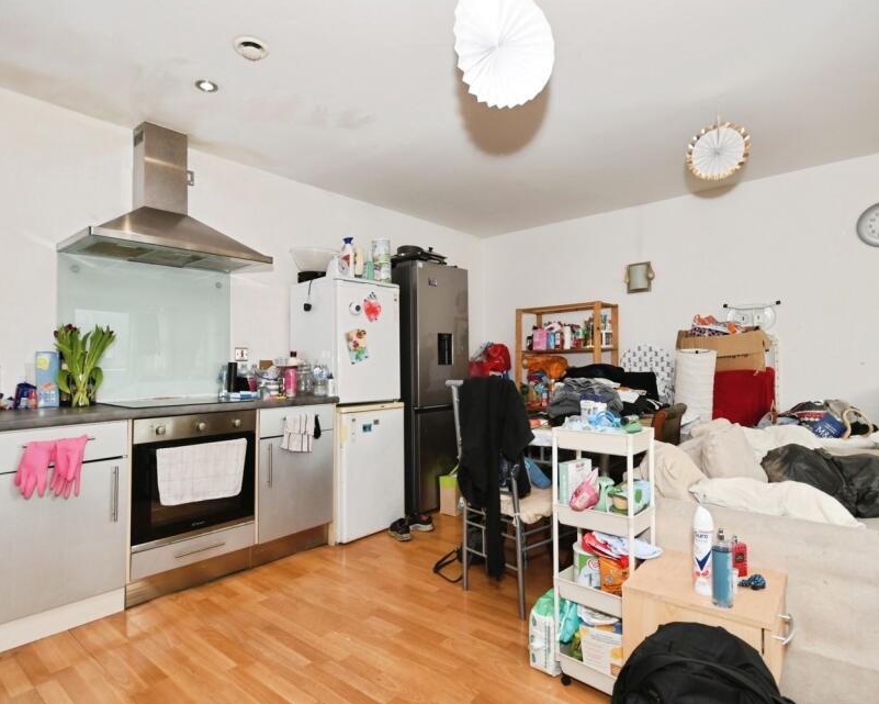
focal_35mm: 18
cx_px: 437
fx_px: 468
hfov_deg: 86.4
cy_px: 347
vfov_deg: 73.8
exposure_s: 1/60
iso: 400
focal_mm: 10
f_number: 8
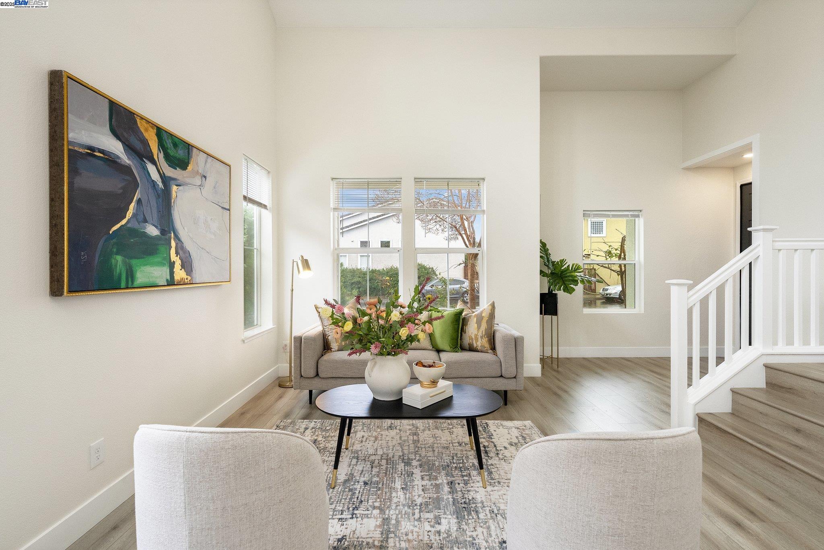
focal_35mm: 16
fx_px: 366
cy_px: 275
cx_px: 412
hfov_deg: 96.7
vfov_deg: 73.8
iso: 640
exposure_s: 1/100
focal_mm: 16
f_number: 8
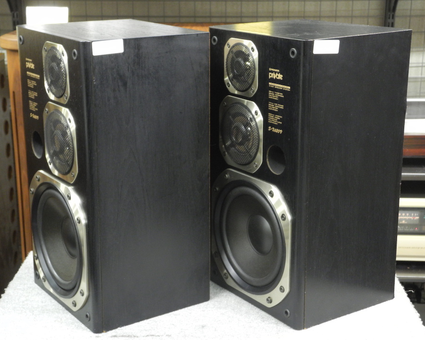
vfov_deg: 23.8
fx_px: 805
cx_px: 211
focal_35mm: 64
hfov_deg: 29.6
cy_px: 171
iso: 400
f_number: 3.5
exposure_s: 1/7.3
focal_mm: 13
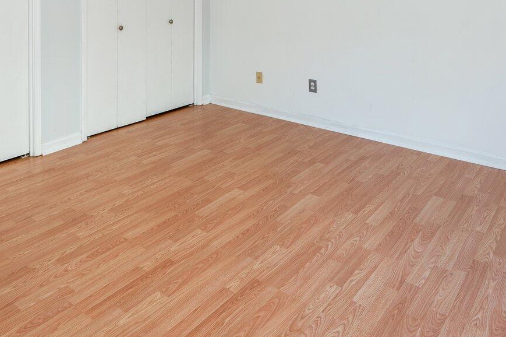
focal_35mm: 33
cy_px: -19
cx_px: 150
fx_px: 463
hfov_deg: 55.5
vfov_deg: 35.2
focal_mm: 14
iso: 320
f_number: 9
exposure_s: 1/30
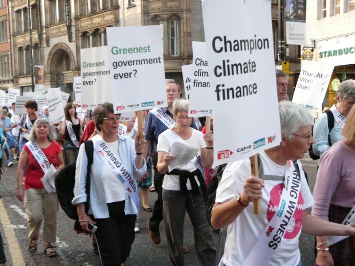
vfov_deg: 32.9
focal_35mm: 44
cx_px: 178
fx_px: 451
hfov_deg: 42.9
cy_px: 133
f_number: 3.2
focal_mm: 7.2
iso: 800
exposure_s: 1/125
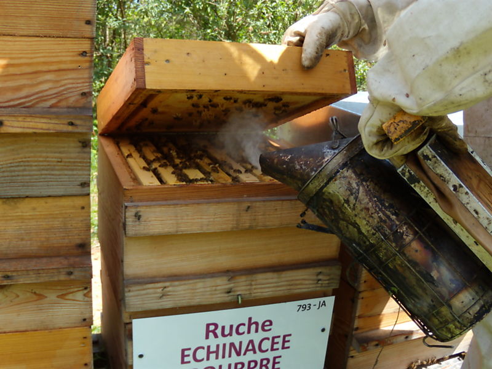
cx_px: 246
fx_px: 512
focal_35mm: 36
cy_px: 184
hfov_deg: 51.4
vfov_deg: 39.7
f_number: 3.6
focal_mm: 6.4
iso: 80
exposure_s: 1/250
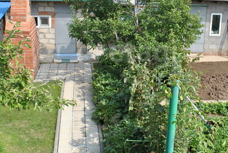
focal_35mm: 55
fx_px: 349
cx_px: 143
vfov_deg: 24.6
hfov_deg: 36.0
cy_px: 50
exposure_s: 1/200
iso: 100
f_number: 7.1
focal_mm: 20
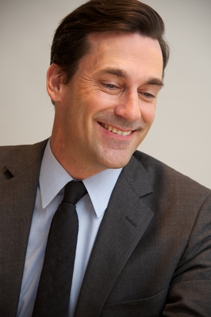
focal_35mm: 170
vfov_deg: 12.1
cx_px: 106
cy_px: 158
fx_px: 1497
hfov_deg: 8.1
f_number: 6.3
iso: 640
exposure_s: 1/60
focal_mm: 170
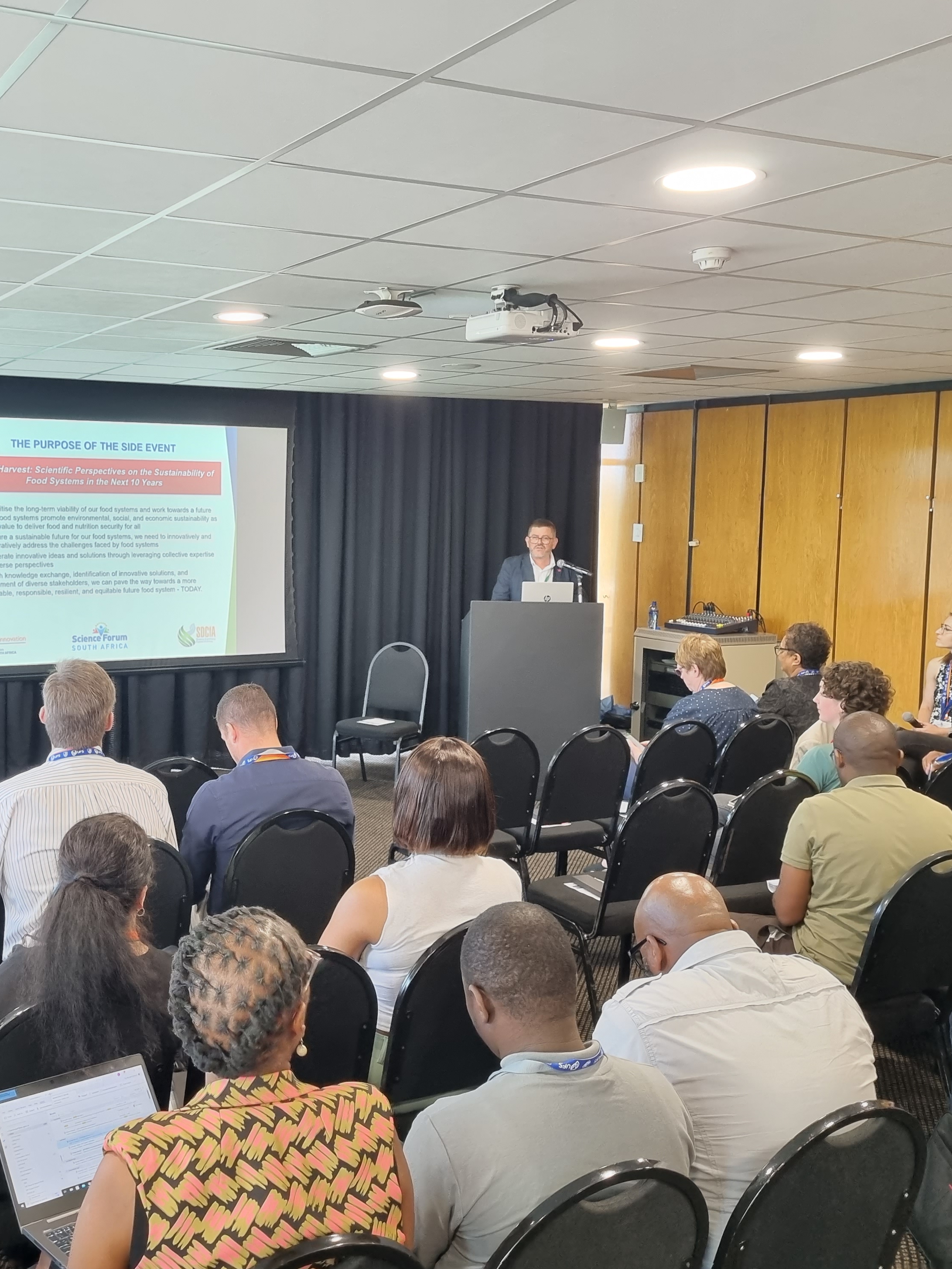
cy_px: 630
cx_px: 249
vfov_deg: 52.6
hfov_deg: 39.7
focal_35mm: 35
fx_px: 1283
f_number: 1.8
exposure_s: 1/50
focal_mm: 5.4
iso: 500
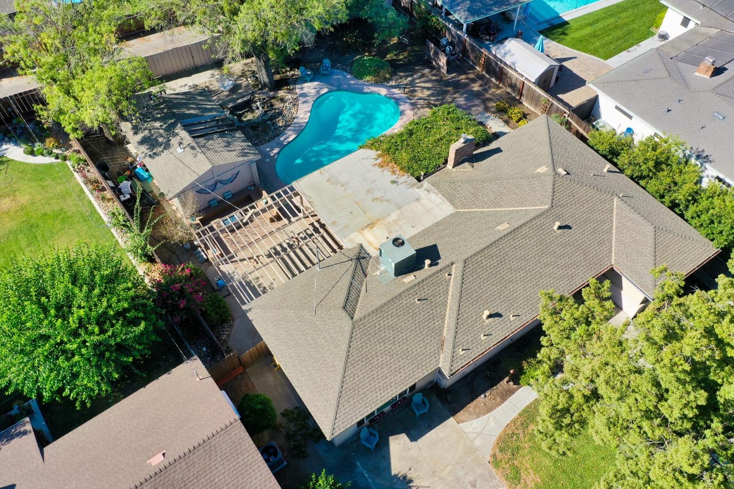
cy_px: 241
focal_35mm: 29
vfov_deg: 45.0
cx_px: 366
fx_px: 591
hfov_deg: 63.6
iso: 100
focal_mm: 10.26
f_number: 5
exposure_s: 1/320
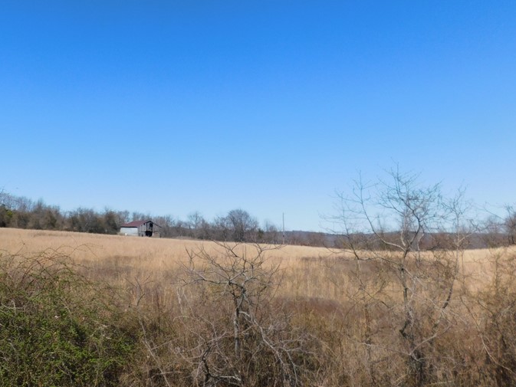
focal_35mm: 35
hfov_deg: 51.0
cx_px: 146
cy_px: 104
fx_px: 522
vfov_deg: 39.8
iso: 125
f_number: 6
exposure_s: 1/640
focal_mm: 4
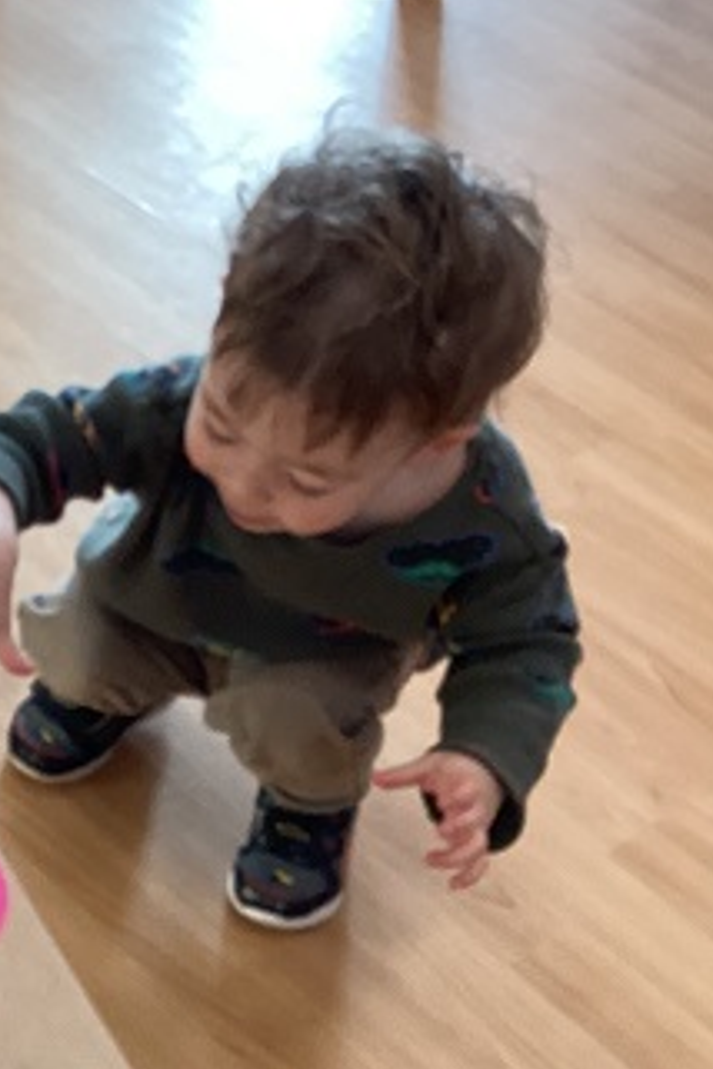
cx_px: -107
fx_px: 1990
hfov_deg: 19.3
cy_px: 743
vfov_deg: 29.8
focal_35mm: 67
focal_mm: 3.3
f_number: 2.4
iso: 100
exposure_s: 1/60
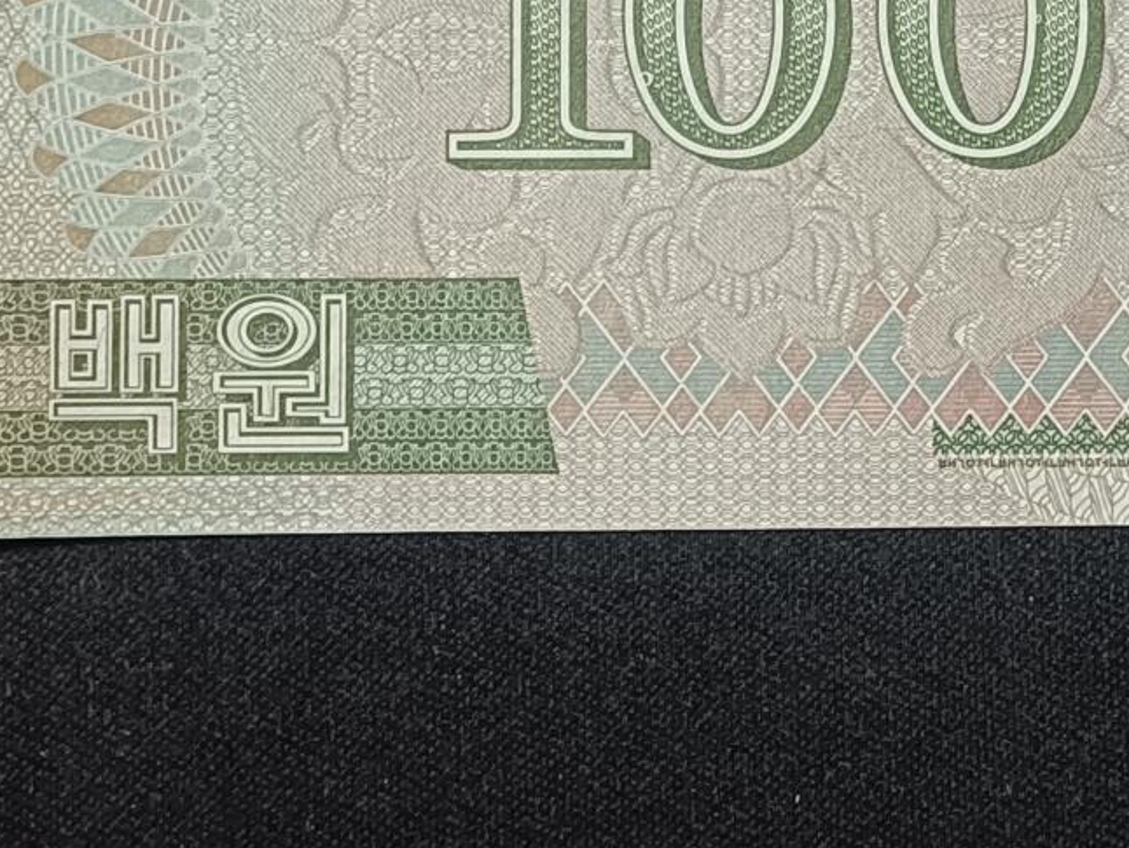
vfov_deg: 16.1
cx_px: 905
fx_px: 2969
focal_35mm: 91
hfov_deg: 21.3
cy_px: 93
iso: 1870
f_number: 1.8
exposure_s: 1/33.3
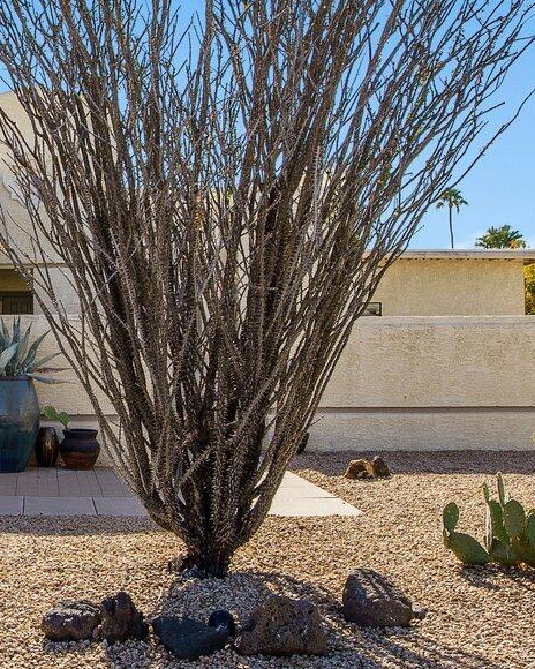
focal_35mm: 53
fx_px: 1049
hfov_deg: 26.9
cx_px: -14
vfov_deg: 35.3
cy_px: 311
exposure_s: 1/60
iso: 100
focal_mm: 16
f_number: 13
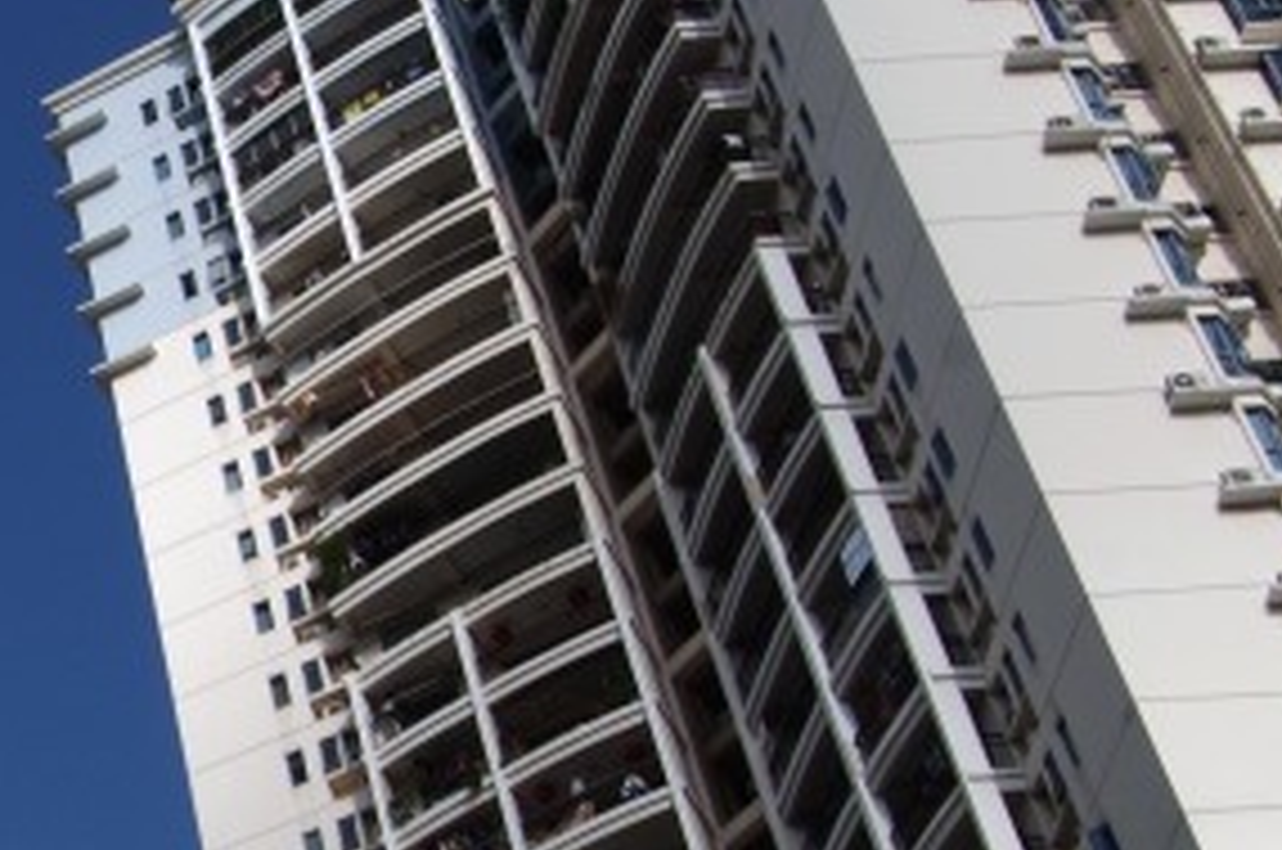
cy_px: 729
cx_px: -409
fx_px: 3448
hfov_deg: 19.4
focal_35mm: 97
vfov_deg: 13.9
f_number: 13
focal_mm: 18
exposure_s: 1/125
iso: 100
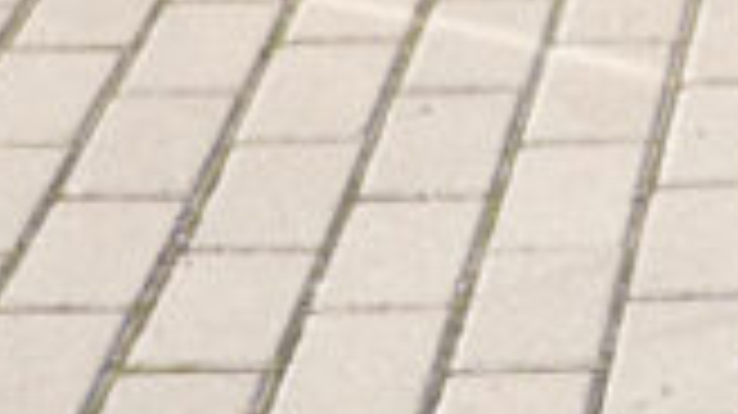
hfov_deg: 8.8
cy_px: -1060
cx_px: 1022
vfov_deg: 4.7
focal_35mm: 242
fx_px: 4733
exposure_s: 1/180
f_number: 7.1
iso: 160
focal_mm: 24.9
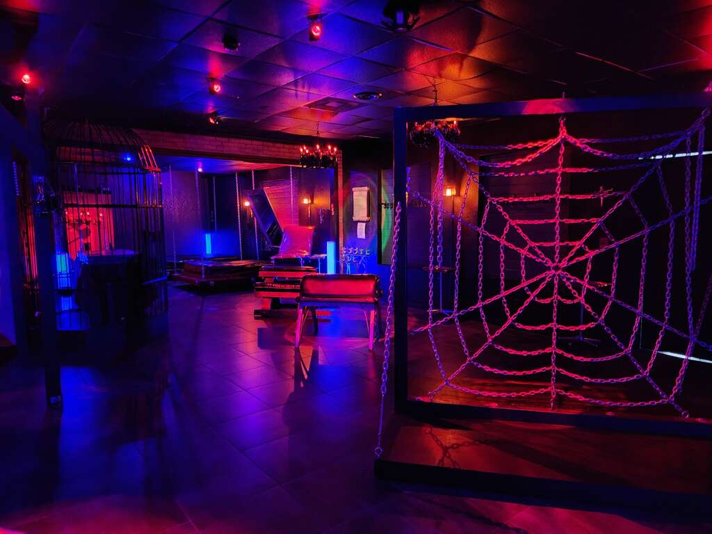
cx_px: 356
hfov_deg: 73.9
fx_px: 473
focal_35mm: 23
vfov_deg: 58.9
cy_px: 267
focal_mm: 6.4
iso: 1600
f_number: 1.8
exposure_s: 1/10
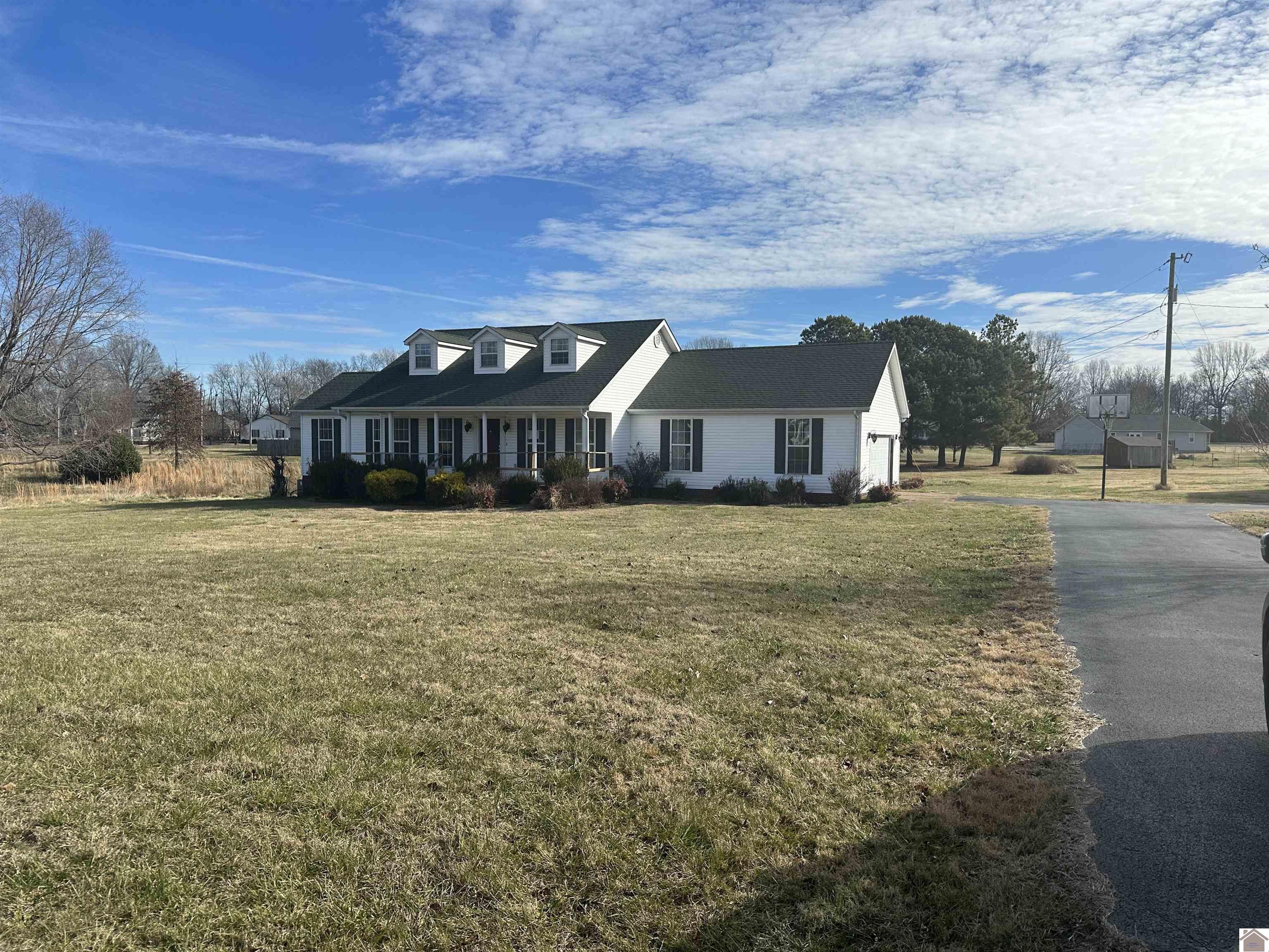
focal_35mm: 24
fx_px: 880
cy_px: 476
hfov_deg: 71.6
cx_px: 634
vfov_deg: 56.8
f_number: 1.78
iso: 80
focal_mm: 6.86
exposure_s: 1/5848
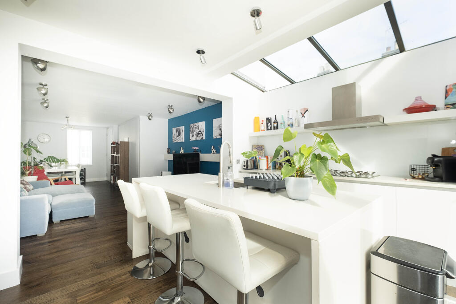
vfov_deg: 77.3
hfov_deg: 100.4
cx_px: 228
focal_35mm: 15
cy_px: 152
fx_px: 190
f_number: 6.4
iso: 640
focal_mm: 10
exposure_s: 1/120
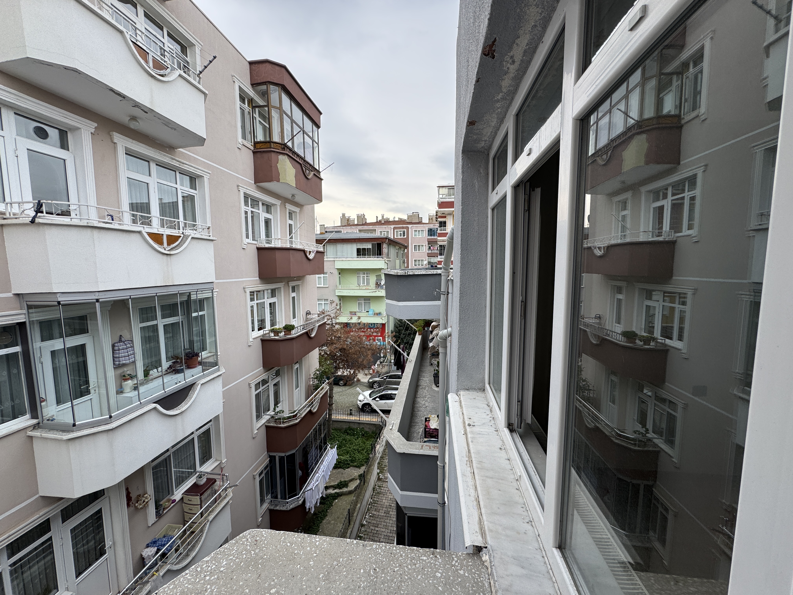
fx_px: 321
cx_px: 396
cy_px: 298
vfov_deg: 85.7
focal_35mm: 14
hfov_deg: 102.1
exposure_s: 1/225
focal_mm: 2.22
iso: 40
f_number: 2.2
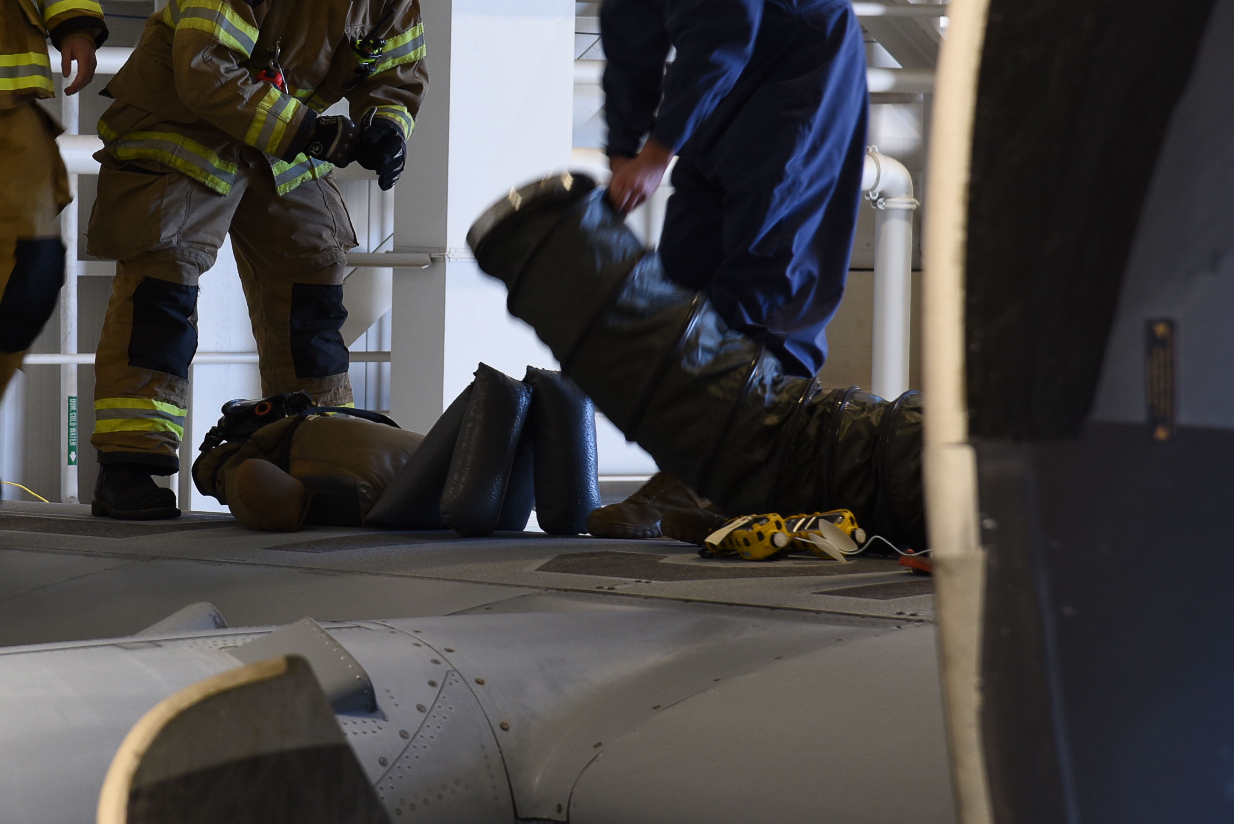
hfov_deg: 10.0
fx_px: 7029
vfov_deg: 6.7
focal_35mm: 205
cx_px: 282
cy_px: 233
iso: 400
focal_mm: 120
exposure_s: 1/30
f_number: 7.1
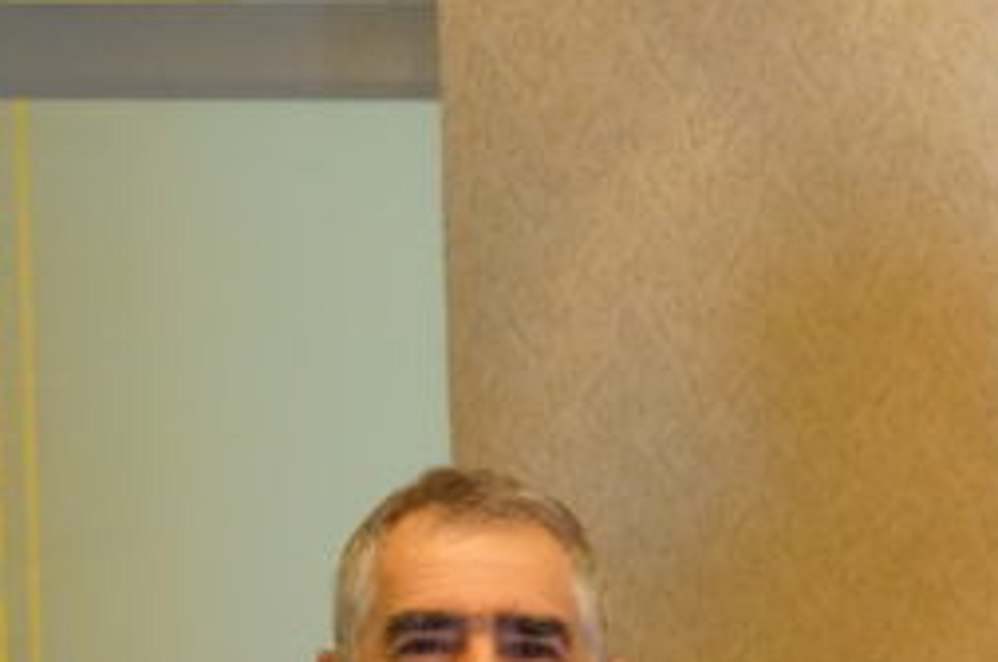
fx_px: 4153
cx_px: 1870
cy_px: 676
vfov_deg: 9.1
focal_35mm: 150
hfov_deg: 12.4
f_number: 4
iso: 6400
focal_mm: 37
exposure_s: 1/100
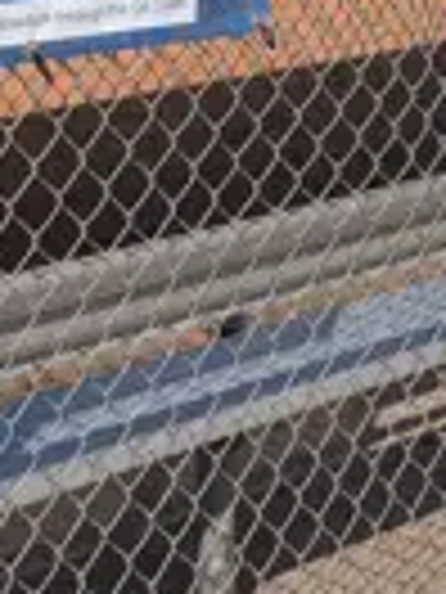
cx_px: 0
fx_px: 1254
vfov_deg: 22.3
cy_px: -284
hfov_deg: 19.6
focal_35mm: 73
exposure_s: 1/1280
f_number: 1.68
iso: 22
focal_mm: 6.9
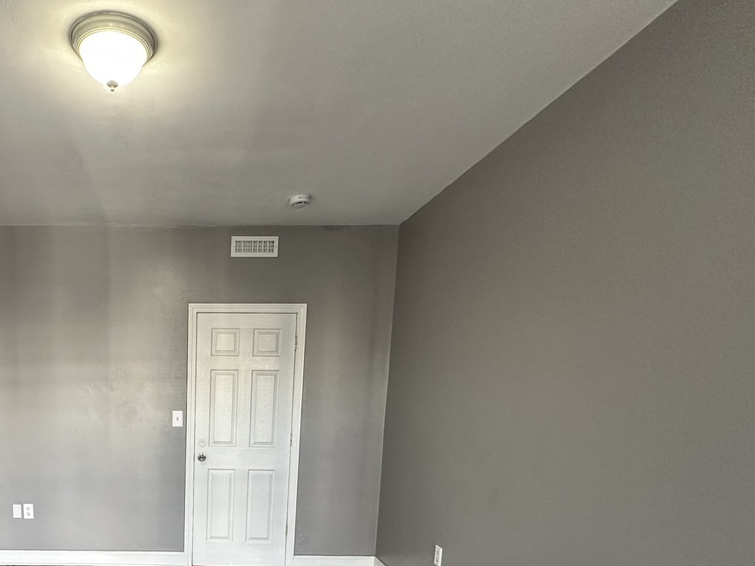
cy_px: 482
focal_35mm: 25
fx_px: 545
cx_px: 168
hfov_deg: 64.2
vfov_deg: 50.3
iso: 160
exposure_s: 1/60
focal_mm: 2.22
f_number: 2.2
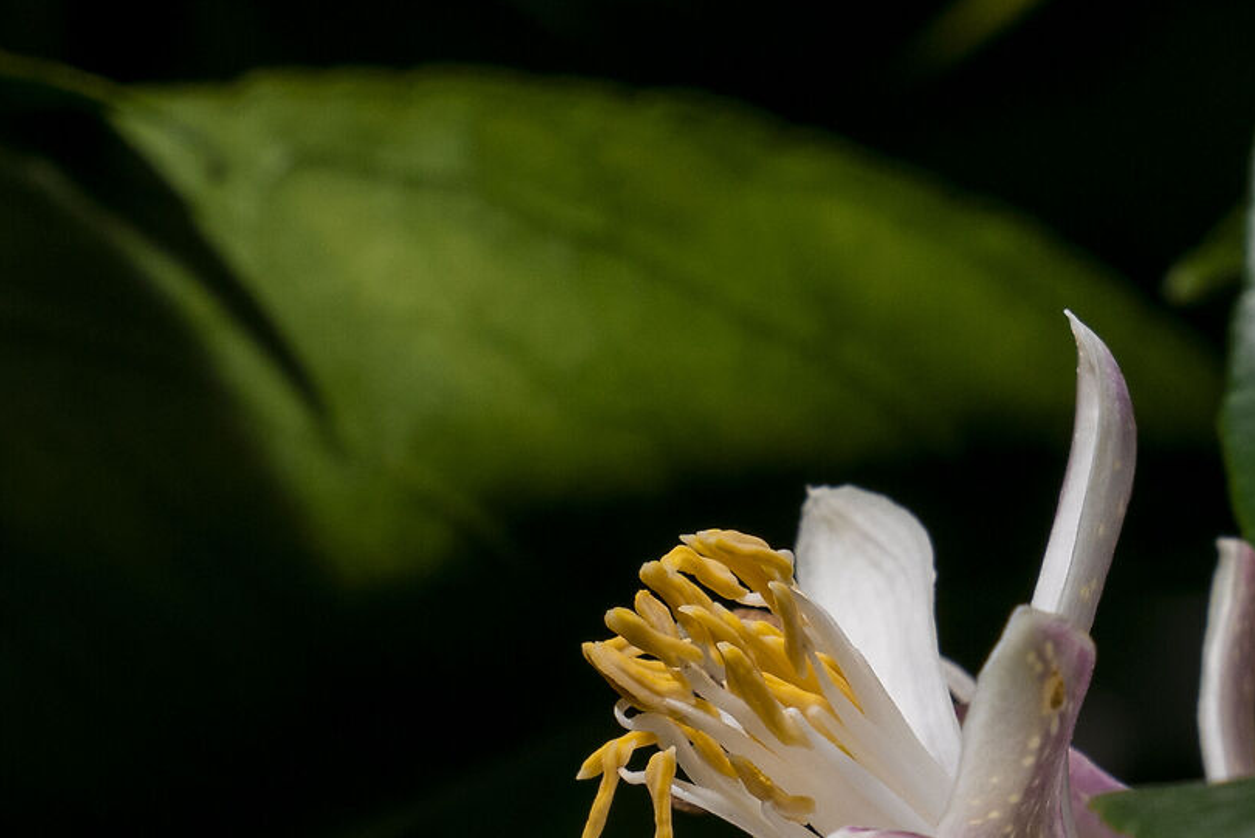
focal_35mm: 311
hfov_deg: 6.6
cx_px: -28
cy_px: 1037
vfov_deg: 4.4
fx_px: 10847
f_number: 11
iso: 320
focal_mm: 70
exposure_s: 1/160
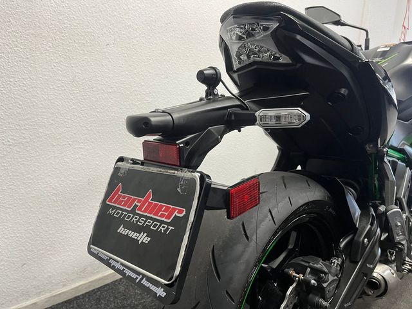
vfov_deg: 53.1
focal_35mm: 26
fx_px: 309
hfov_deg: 67.3
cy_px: 154
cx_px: 206
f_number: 1.6
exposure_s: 1/50
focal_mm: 5.1
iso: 100
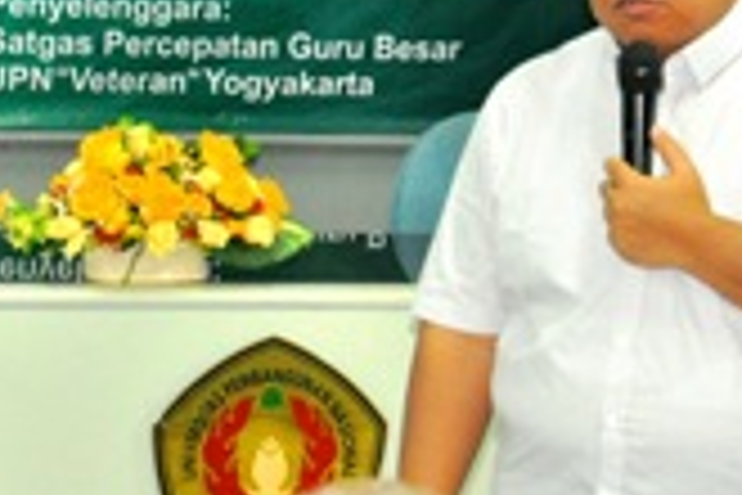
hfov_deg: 9.7
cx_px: 247
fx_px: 4369
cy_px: -81
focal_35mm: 212
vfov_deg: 6.4
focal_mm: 52
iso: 1600
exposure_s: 1/60
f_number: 5
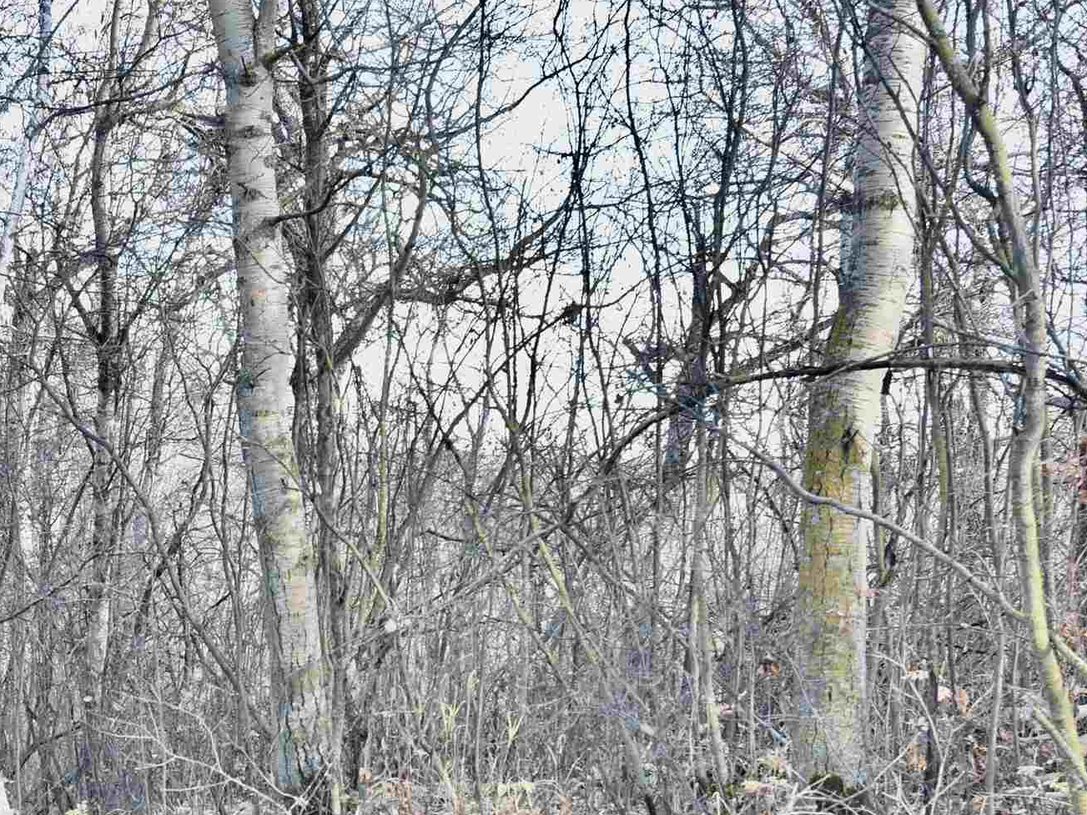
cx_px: 145
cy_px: 717
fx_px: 2135
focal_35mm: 68
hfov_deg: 27.7
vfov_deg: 21.2
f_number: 6.3
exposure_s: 1/160
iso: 800
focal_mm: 20
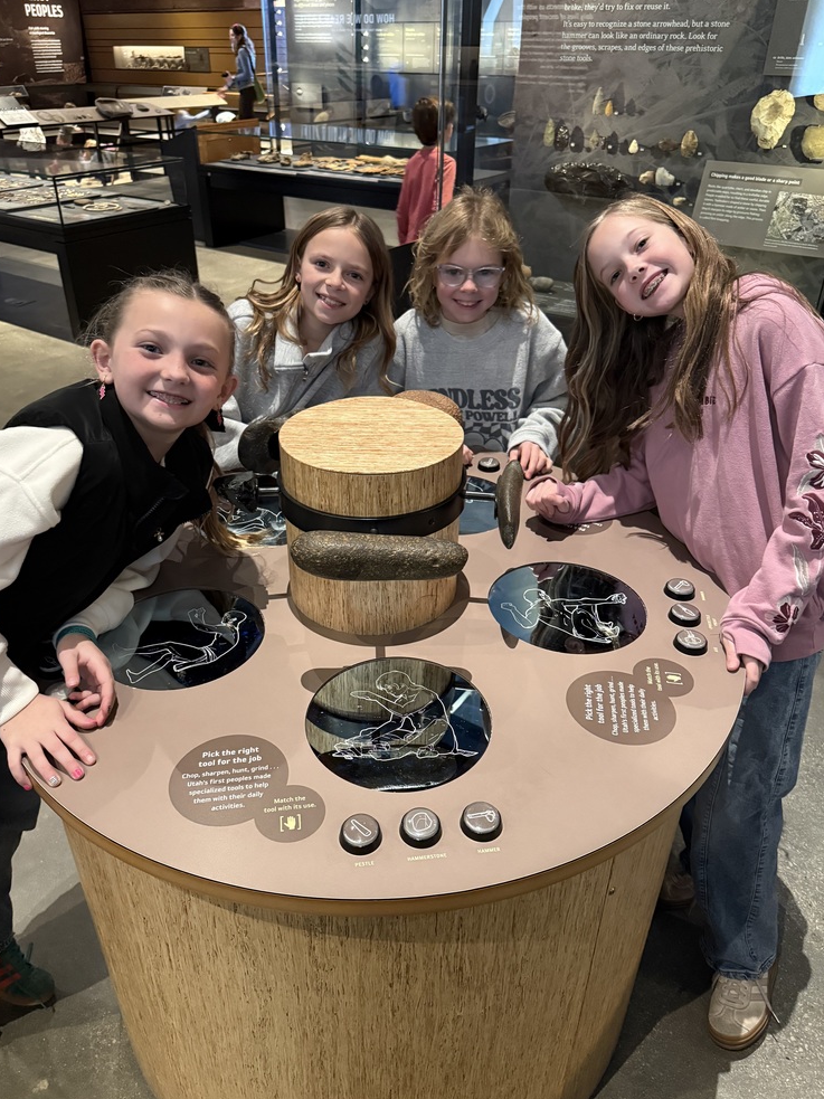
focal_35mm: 25
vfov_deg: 69.4
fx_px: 794
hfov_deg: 54.9
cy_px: 532
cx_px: 397
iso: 800
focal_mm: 6.76
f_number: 1.78
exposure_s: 1/30
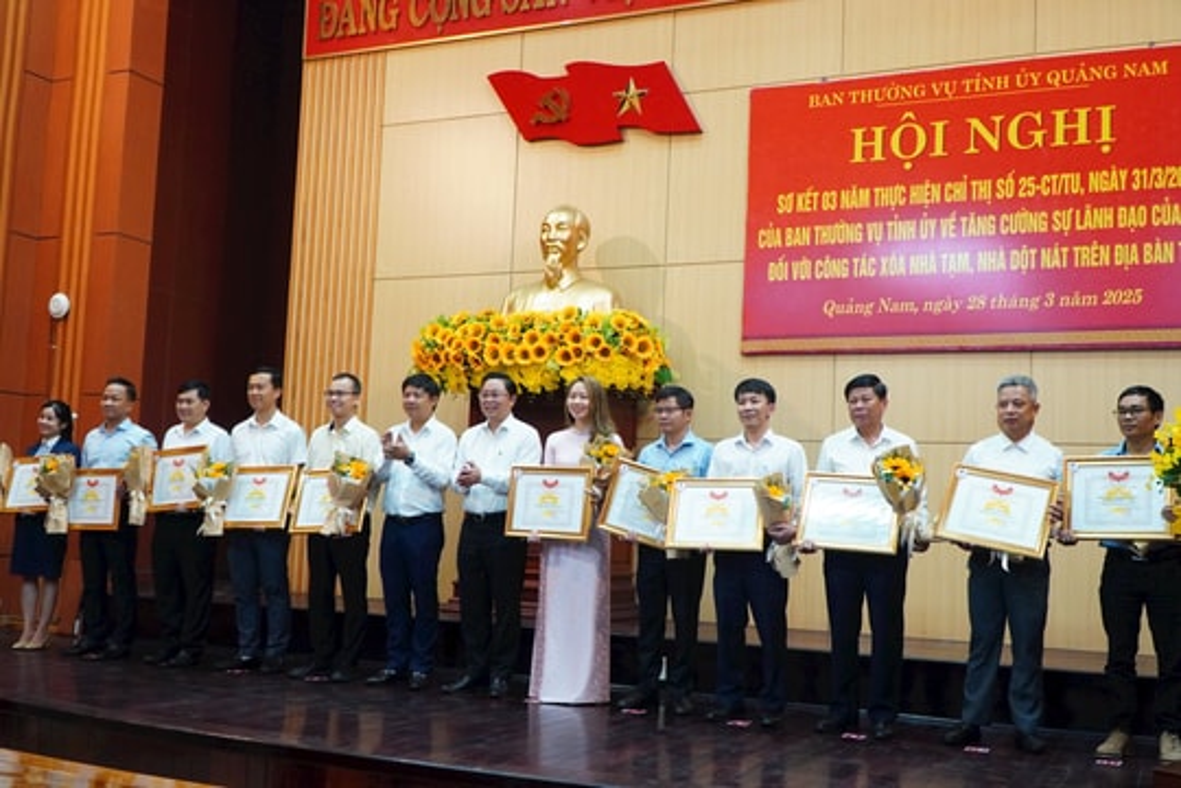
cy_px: 394
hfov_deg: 55.1
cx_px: 590
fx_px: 1132
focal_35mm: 34
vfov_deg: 38.4
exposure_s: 1/100
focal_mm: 23
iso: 2500
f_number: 4
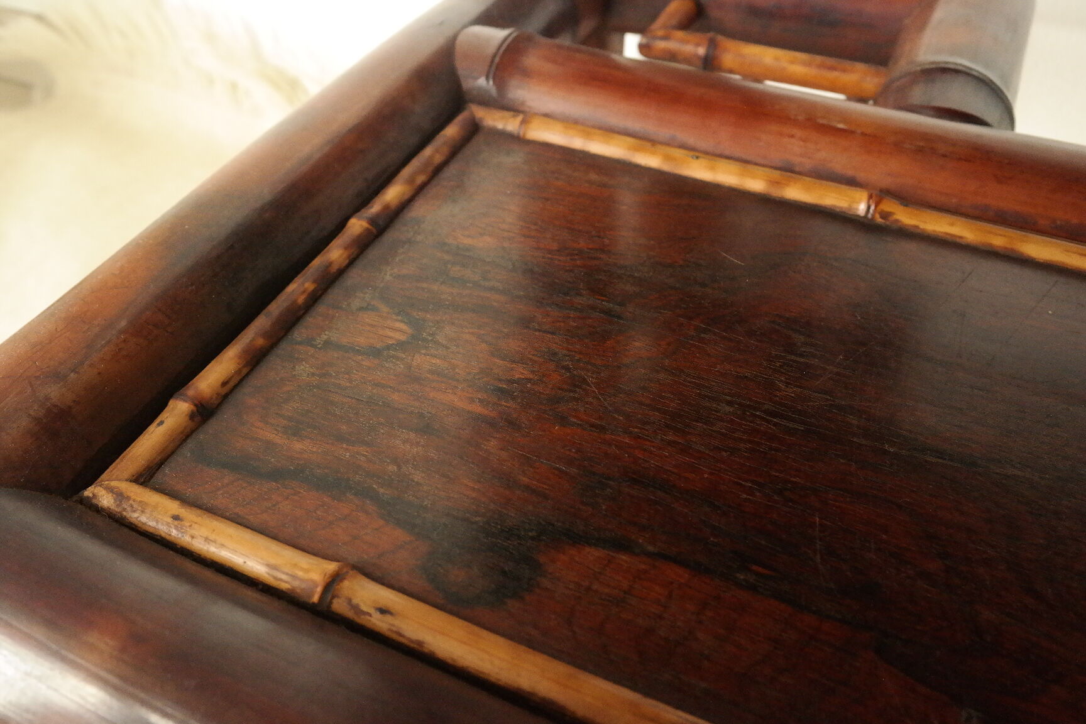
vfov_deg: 43.6
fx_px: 905
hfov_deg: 61.9
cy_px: 362
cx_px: 543
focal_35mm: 30
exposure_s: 1/50
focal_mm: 20
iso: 3200
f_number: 5.6
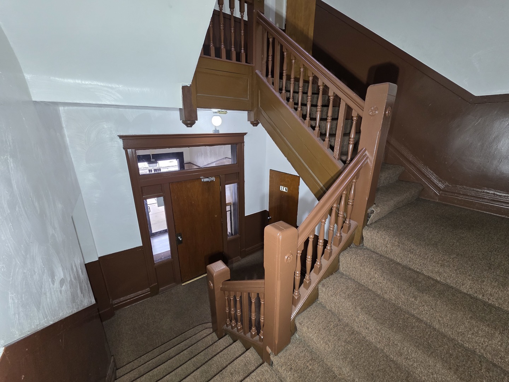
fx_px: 191
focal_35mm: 13
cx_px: 254
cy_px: 191
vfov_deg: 89.9
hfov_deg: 106.2
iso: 250
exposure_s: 1/120
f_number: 1.9
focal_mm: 2.2
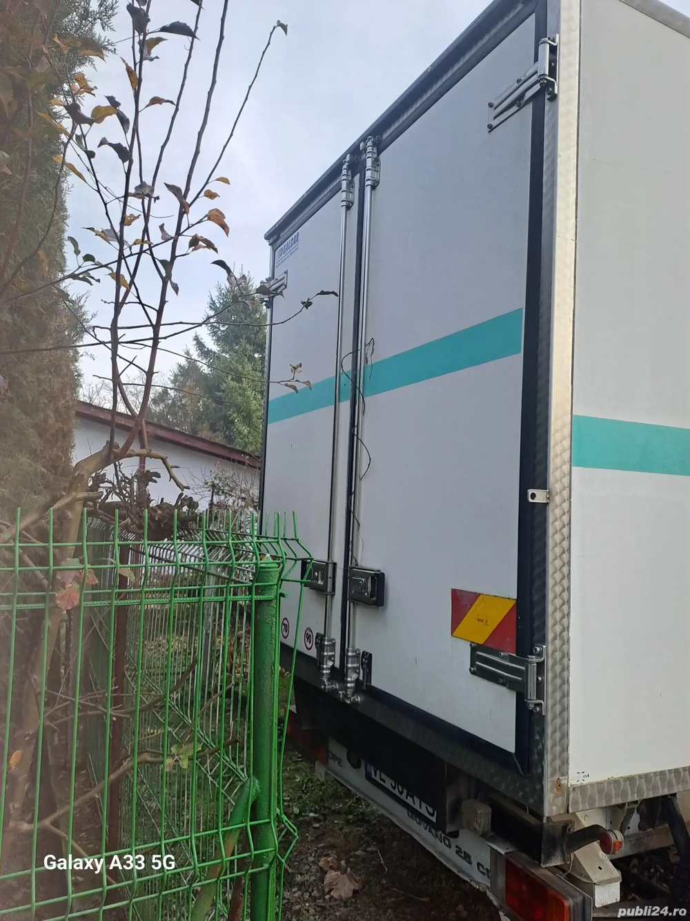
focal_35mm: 25
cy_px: 460
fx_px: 665
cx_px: 345
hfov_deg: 54.9
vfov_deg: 69.4
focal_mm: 4.65
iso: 32
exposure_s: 1/308
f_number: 1.8
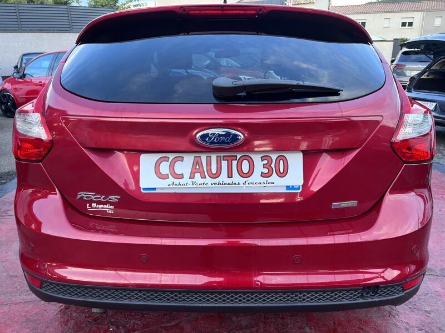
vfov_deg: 53.1
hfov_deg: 67.3
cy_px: 166
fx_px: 334
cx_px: 222
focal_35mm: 26
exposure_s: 1/67
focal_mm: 5.1
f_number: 1.6
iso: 125
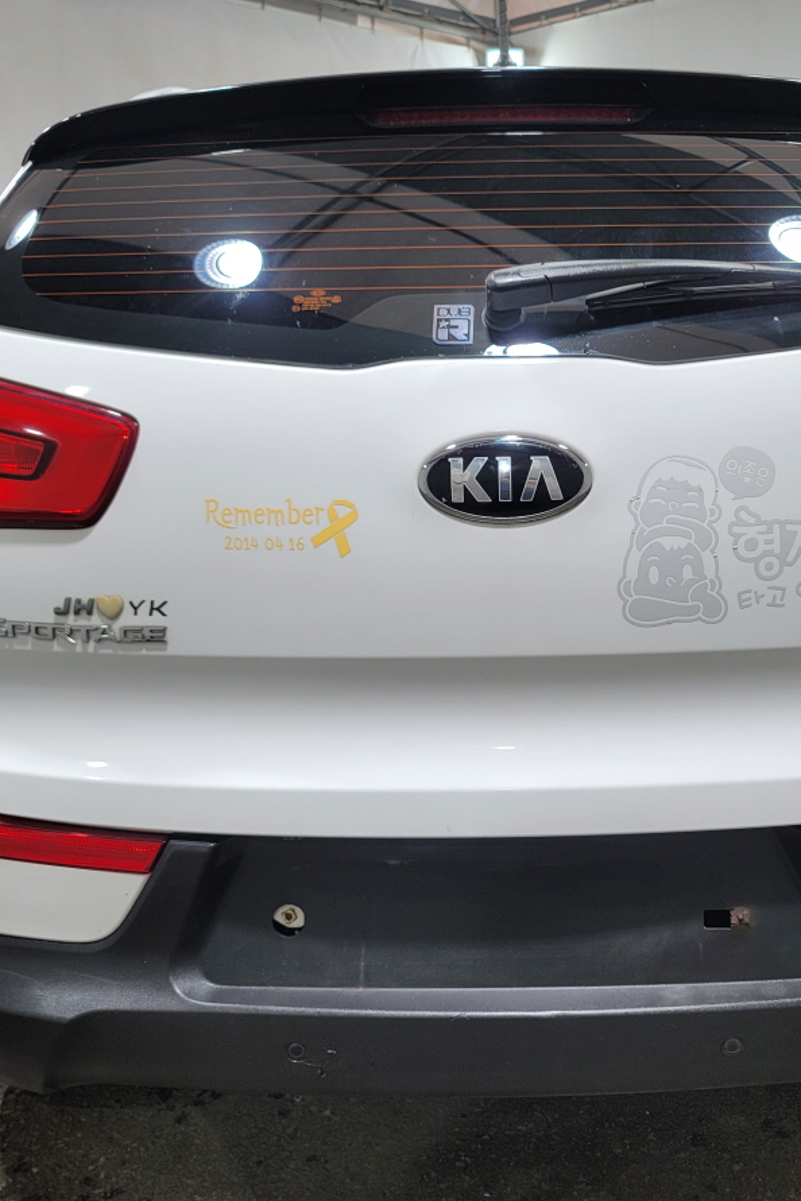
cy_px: 598
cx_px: 504
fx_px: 1168
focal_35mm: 35
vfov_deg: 54.4
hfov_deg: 37.6
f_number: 1.8
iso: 32
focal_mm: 7
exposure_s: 1/120
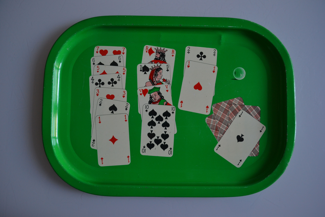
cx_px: 162
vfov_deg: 47.9
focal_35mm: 27
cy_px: 108
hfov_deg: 67.4
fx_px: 244
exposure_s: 1/50
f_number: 3.5
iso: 400
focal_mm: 18
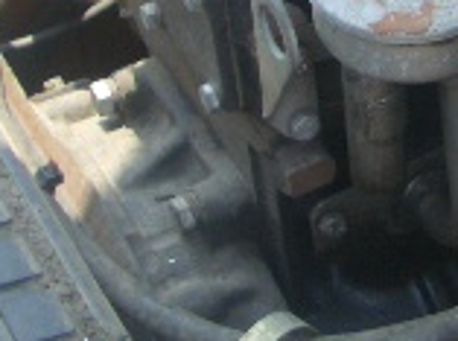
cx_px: 691
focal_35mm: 143
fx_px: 1888
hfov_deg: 13.1
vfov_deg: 10.0
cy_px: -166
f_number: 2.6
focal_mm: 5.8
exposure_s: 1/250
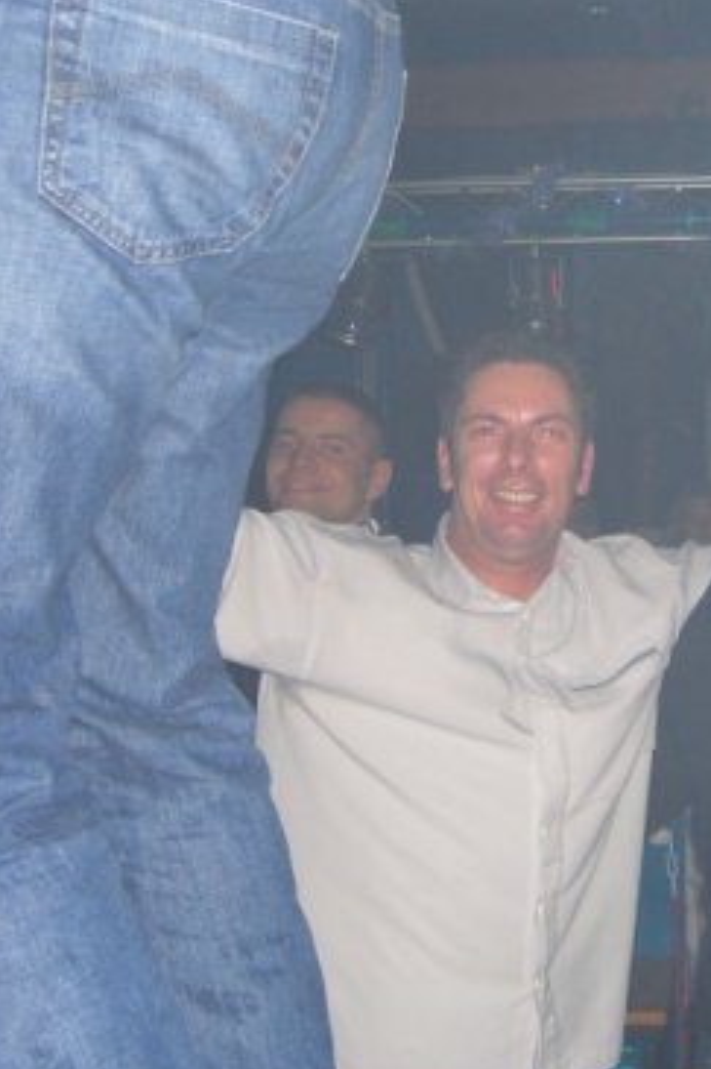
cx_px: 679
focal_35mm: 65
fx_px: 1927
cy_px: 495
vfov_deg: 31.0
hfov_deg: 20.4
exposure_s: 1/60
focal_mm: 7.9
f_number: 2.8
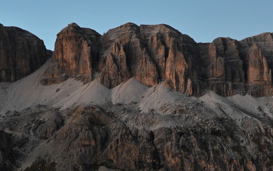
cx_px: 222
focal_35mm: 89
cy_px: 184
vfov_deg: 14.4
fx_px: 662
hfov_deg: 22.9
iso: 640
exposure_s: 1/13
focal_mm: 28
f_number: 6.3
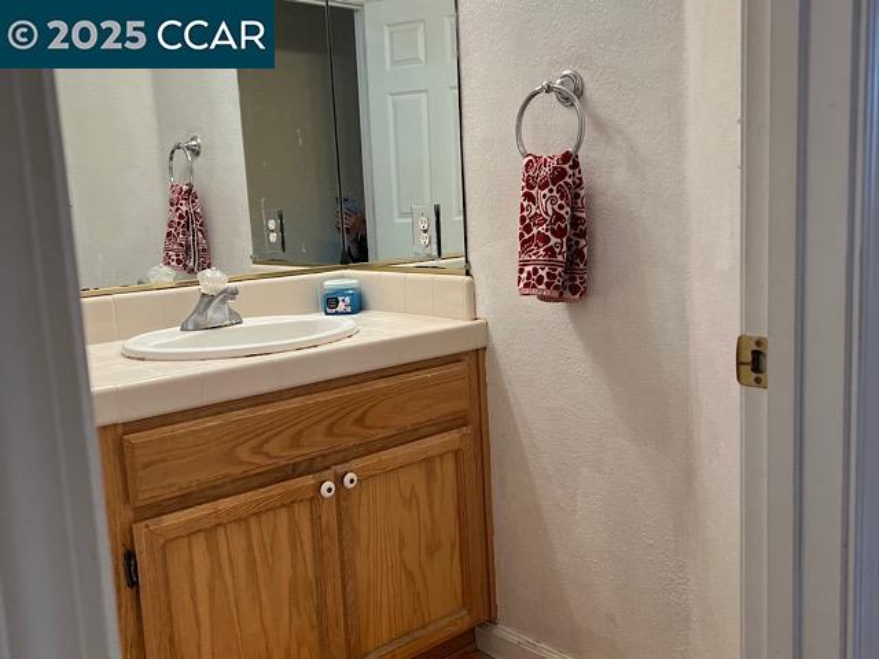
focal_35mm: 26
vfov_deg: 53.1
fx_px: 660
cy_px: 330
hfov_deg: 67.3
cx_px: 440
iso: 64
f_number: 1.5
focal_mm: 5.7
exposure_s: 1/120
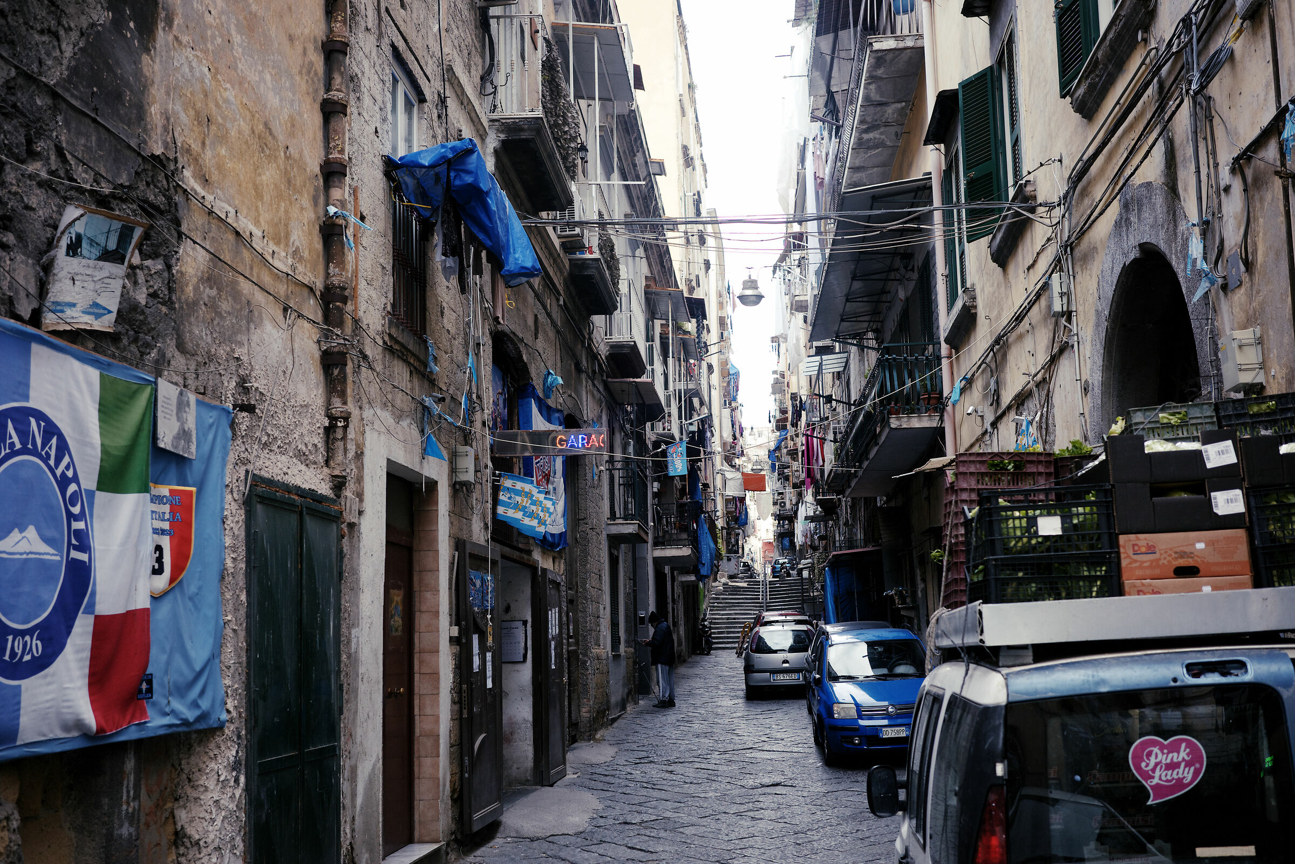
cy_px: 432
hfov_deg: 48.5
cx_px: 648
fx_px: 1439
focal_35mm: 40
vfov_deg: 33.4
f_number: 3.2
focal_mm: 26
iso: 800
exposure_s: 1/320
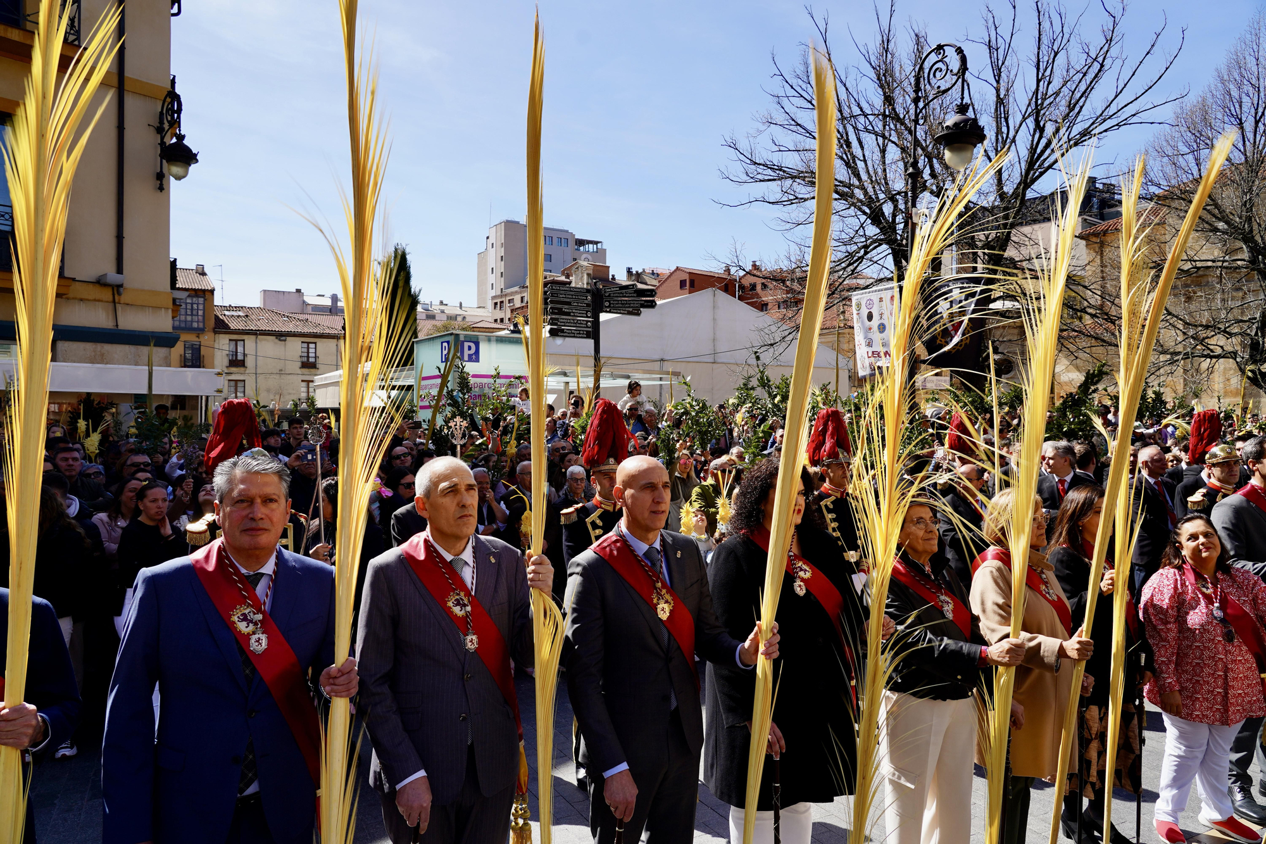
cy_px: 422
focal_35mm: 24
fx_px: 844
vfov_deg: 53.1
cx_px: 633
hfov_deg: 73.7
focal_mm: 24
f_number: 7.1
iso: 100
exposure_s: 1/200
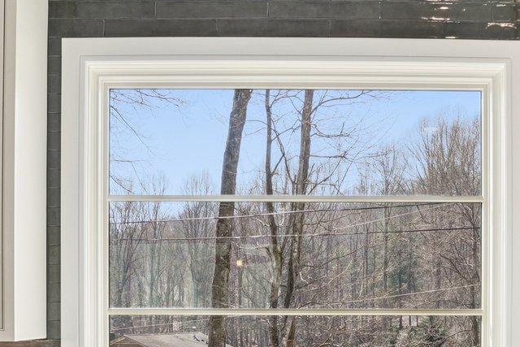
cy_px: 340
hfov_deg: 41.0
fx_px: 693
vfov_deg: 26.7
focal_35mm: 48
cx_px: 300
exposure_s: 1/50
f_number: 8
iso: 100
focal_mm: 10
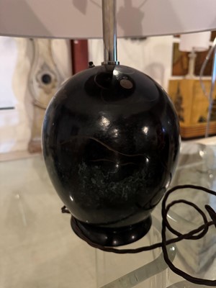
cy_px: 144
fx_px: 200
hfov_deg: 56.8
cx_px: 108
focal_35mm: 24
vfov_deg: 71.6
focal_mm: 6.76
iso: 1000
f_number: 1.78
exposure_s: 1/33
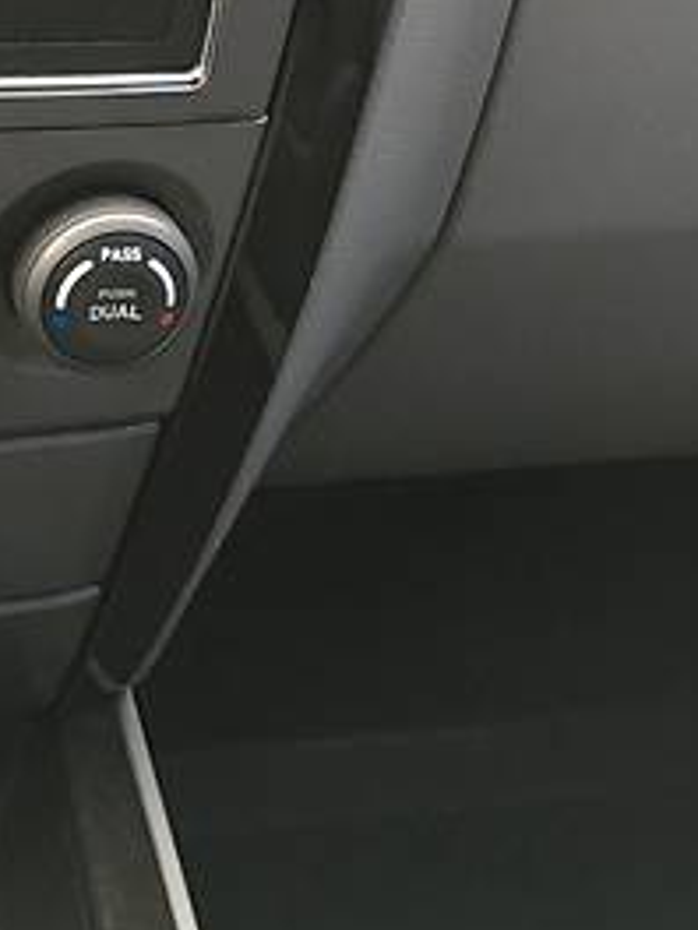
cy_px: 60
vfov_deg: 28.1
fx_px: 1774
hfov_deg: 21.2
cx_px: -67
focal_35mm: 66
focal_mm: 4.2
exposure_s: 1/33
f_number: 2.2
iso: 160
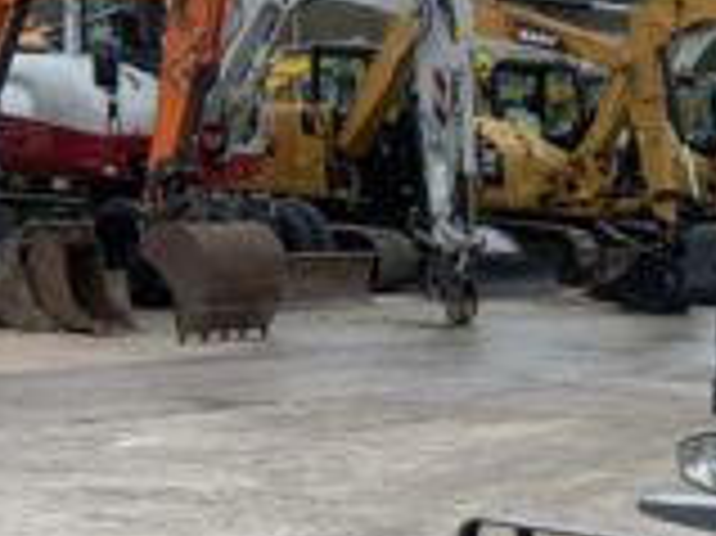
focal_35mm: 117
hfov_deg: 15.4
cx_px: 1103
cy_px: 676
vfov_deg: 12.3
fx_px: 2418
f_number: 1.8
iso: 20
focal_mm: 3
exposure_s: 1/122
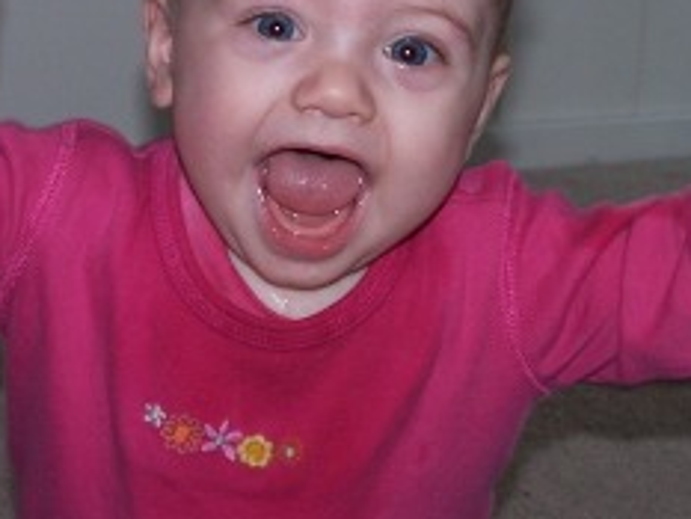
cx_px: 300
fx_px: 2576
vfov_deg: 11.5
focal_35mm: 129
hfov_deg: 15.3
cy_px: 89
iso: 80
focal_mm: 11.1
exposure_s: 1/80
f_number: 3.2
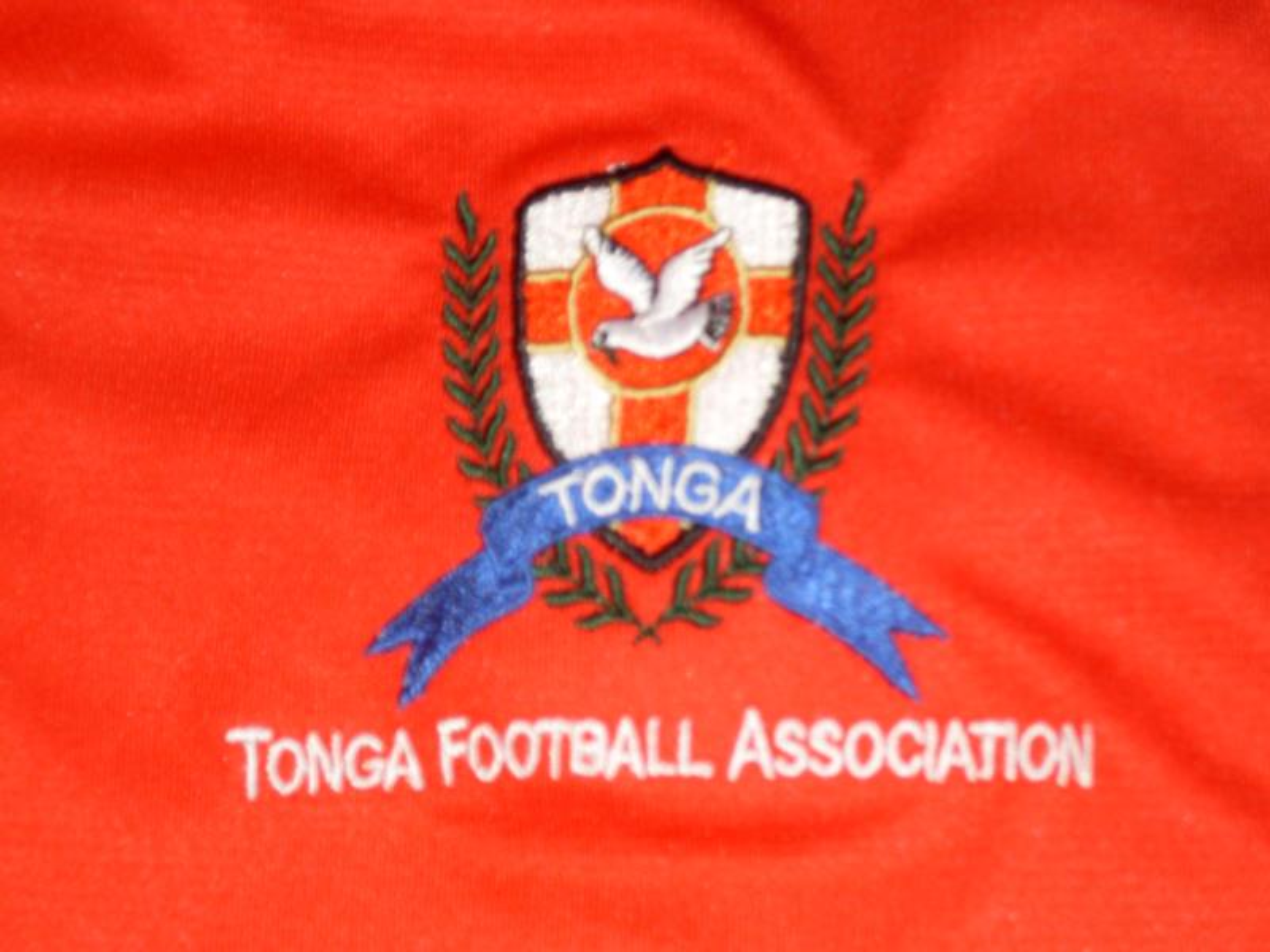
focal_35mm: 92
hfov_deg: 21.3
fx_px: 3375
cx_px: 635
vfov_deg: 16.1
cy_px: 476
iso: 100
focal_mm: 15.3
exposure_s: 1/60
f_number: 4.4
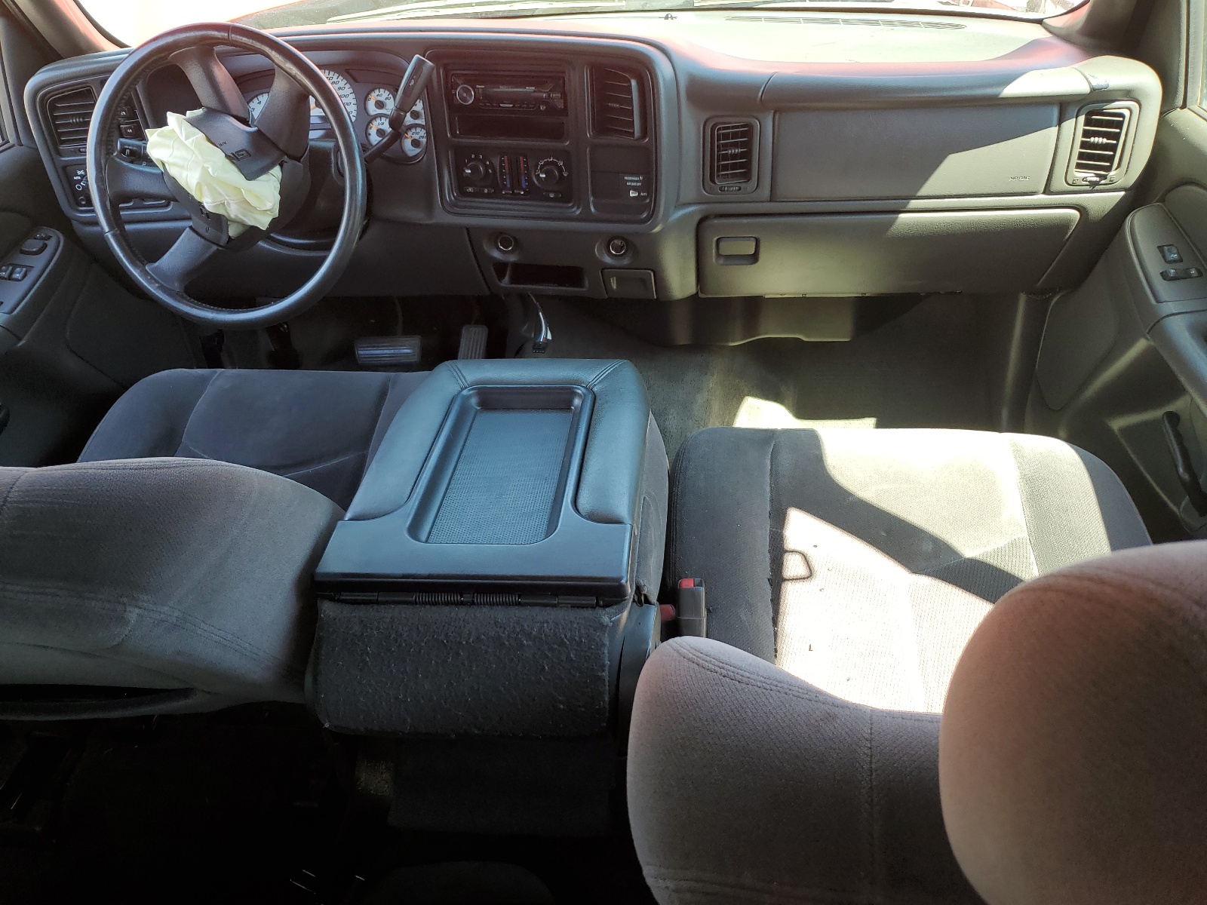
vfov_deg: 53.1
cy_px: 452
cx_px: 604
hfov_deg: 67.3
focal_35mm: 26
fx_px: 907
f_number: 1.5
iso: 50
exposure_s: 1/147
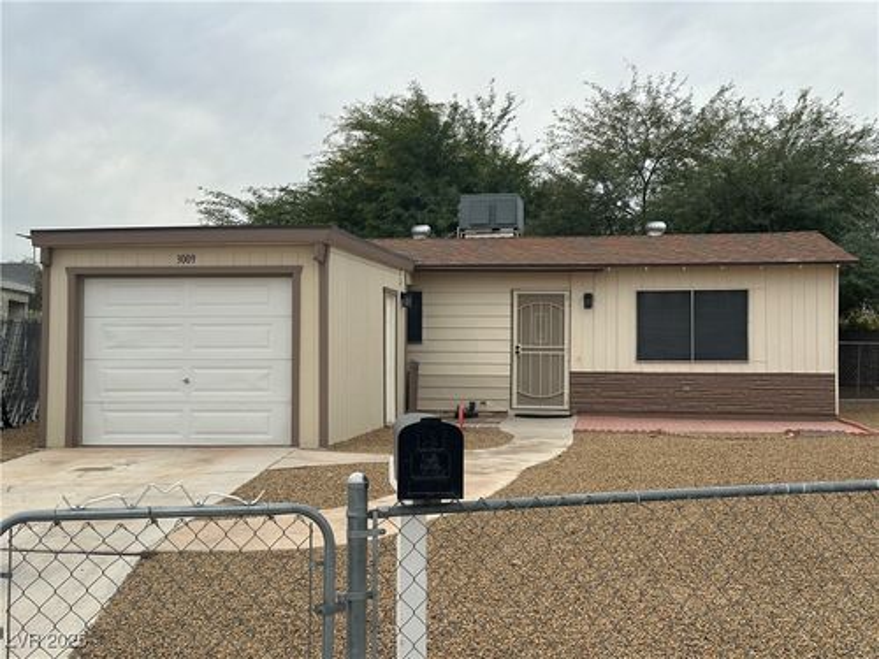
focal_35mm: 48
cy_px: 330
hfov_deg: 39.7
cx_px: 440
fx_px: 1219
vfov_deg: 30.3
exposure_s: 1/2532
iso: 64
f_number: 1.78
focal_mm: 6.86
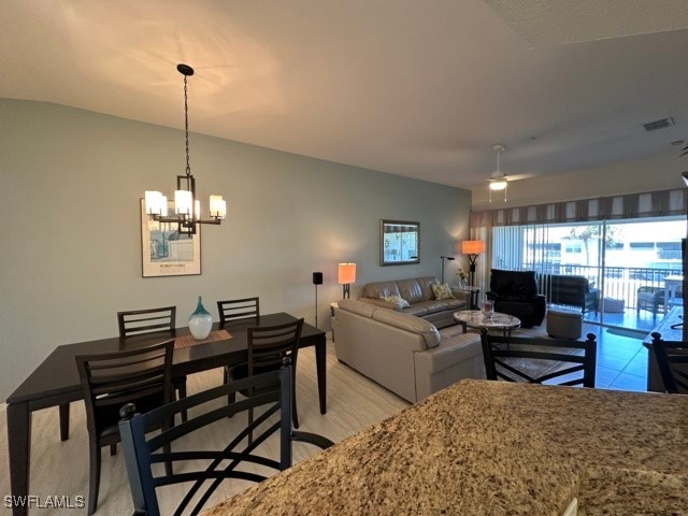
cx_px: 344
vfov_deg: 85.7
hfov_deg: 102.1
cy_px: 258
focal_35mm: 14
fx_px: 278
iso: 160
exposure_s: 1/60
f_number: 2.2
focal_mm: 2.22
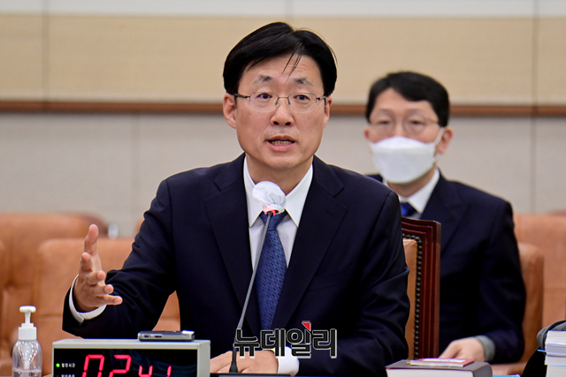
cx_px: 283
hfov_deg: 5.7
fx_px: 5661
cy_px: 188
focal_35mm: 360
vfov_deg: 3.8
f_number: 5.6
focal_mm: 360
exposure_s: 1/250
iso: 4000
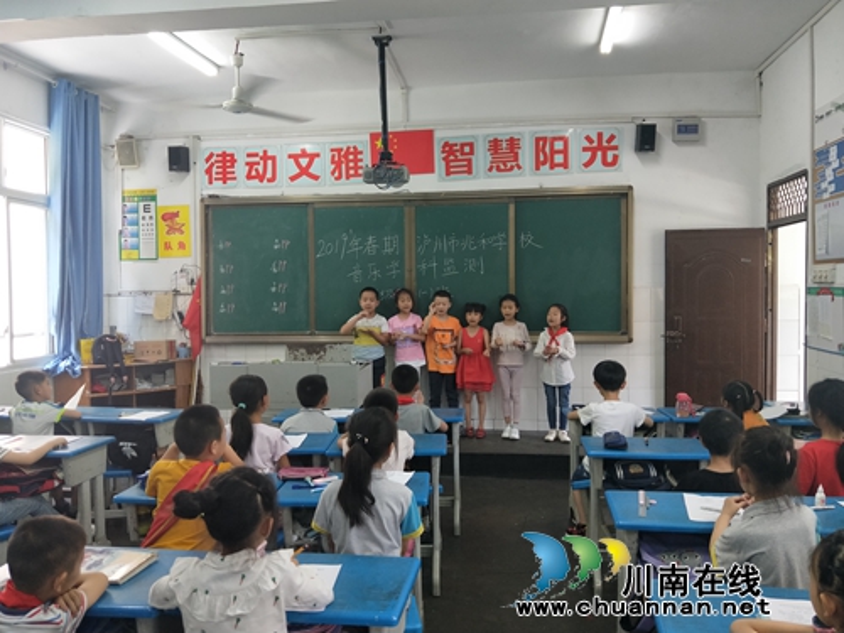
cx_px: 422
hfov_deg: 69.4
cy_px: 316
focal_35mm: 25
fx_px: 610
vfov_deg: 54.9
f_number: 1.7
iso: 110
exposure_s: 1/50
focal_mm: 4.27
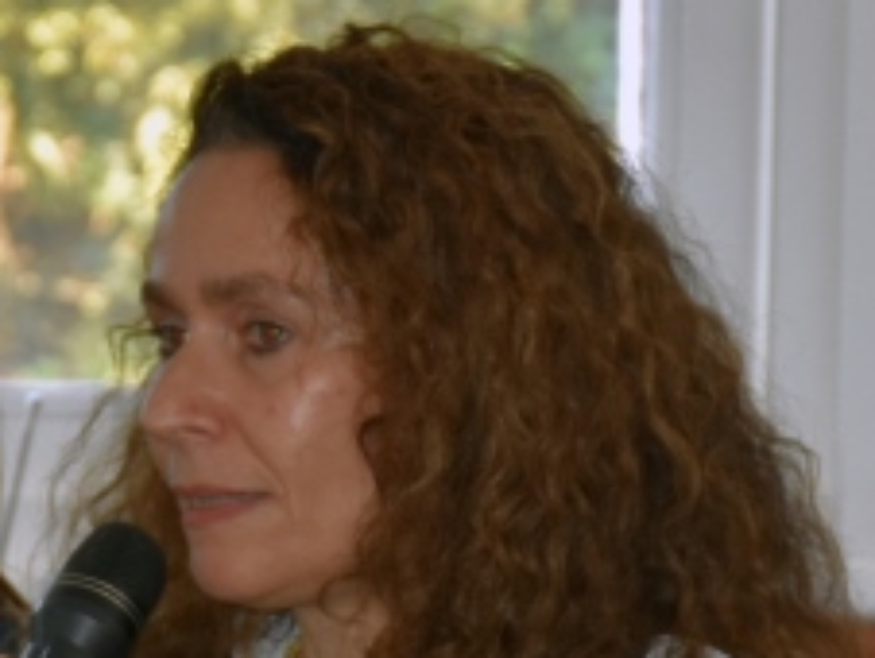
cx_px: 166
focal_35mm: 620
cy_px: 633
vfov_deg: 2.4
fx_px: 15693
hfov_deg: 3.2
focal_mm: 95
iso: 400
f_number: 5.3
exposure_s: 1/60
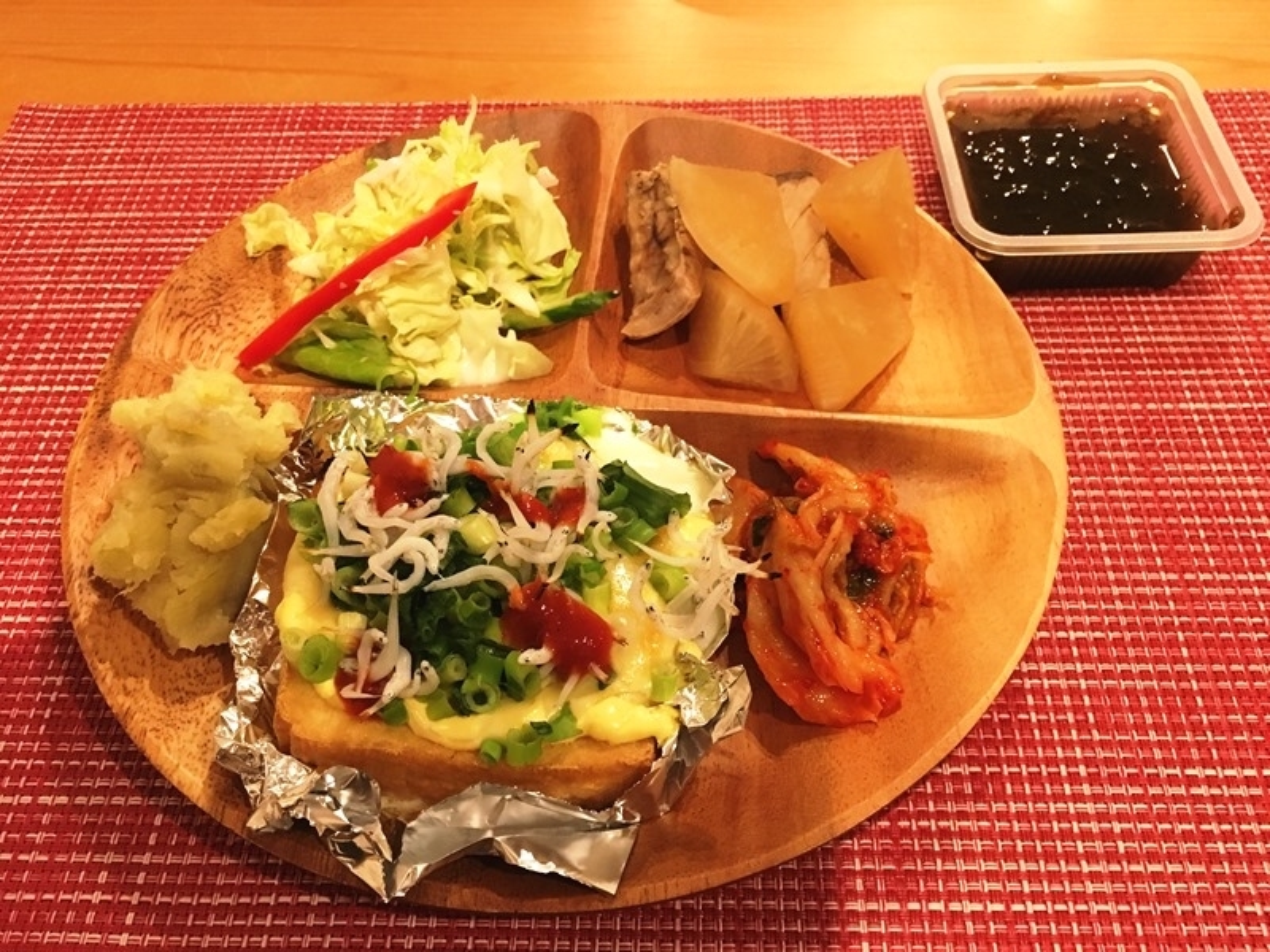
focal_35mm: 29
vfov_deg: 48.2
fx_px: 1064
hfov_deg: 61.7
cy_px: 476
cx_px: 635
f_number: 2.2
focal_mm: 4.15
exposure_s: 1/15
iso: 250
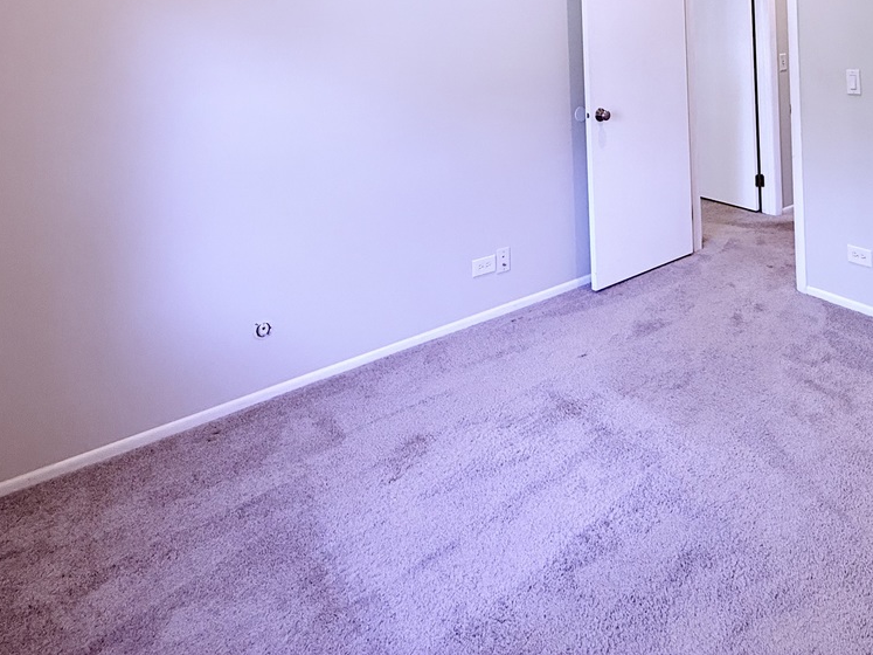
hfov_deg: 62.6
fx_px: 681
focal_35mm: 27
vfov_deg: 44.8
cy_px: 25
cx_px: 623
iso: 125
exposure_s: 1/120
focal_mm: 2.22
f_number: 2.2
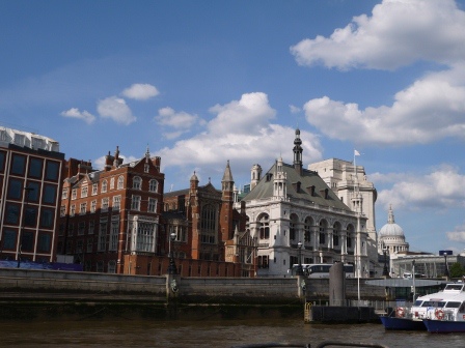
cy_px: 174
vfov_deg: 36.0
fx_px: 537
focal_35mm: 40
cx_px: 232
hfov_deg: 46.8
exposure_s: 1/500
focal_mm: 20
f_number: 10
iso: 160
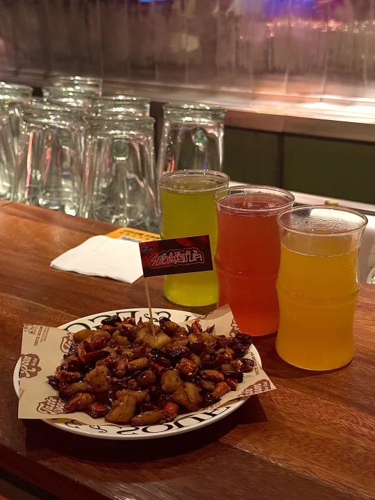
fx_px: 693
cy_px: 250
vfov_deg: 39.7
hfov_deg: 30.3
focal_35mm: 48
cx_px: 188
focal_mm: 6.76
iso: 640
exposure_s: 1/30
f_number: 1.78
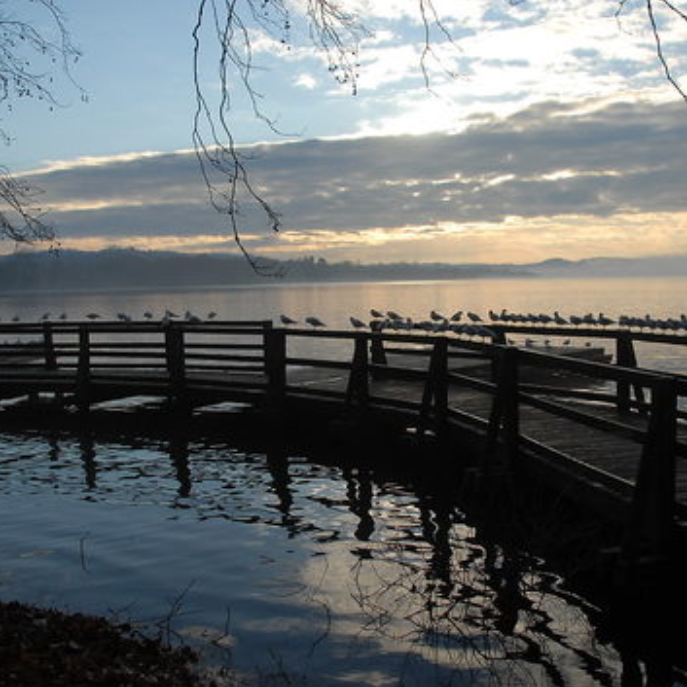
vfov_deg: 42.8
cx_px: 383
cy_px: 338
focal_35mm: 39
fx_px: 876
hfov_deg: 42.8
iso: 100
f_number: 8
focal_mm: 18
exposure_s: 1/180
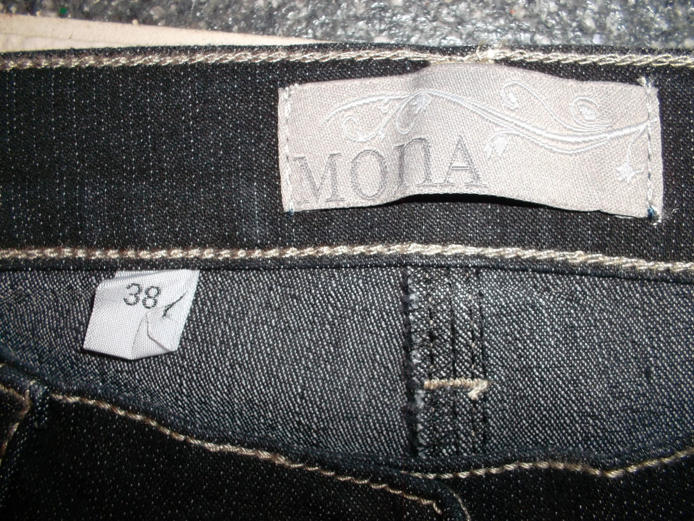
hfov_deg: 63.4
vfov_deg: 49.8
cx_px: 347
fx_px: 561
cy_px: 260
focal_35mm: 28
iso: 100
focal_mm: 4.1
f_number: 3.3
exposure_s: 1/15
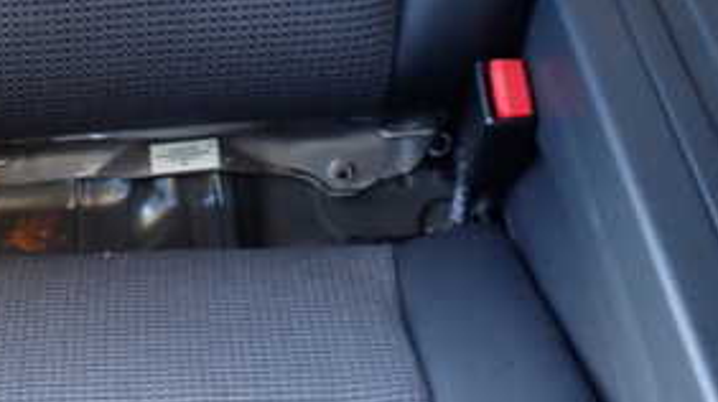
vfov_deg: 19.4
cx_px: 76
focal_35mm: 58
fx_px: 1103
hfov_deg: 34.1
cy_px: 486
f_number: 2
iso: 200
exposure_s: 1/30
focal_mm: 4.5
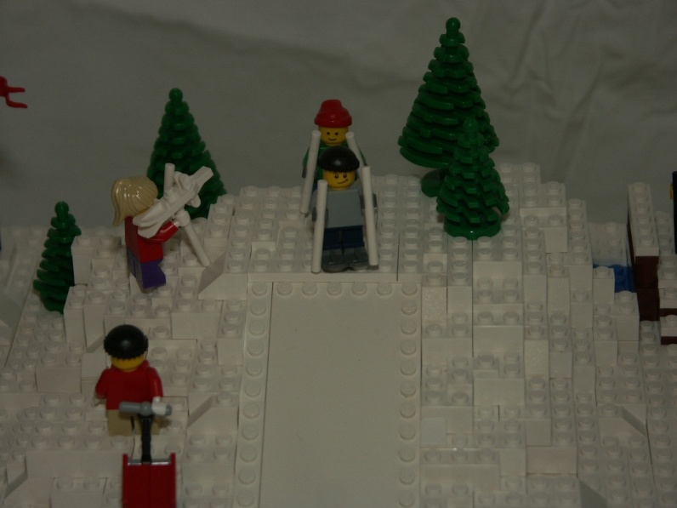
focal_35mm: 130
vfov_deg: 11.4
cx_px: 338
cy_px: 254
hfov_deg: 15.2
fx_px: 2542
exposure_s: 1/125
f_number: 3.2
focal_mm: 33.21
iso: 100
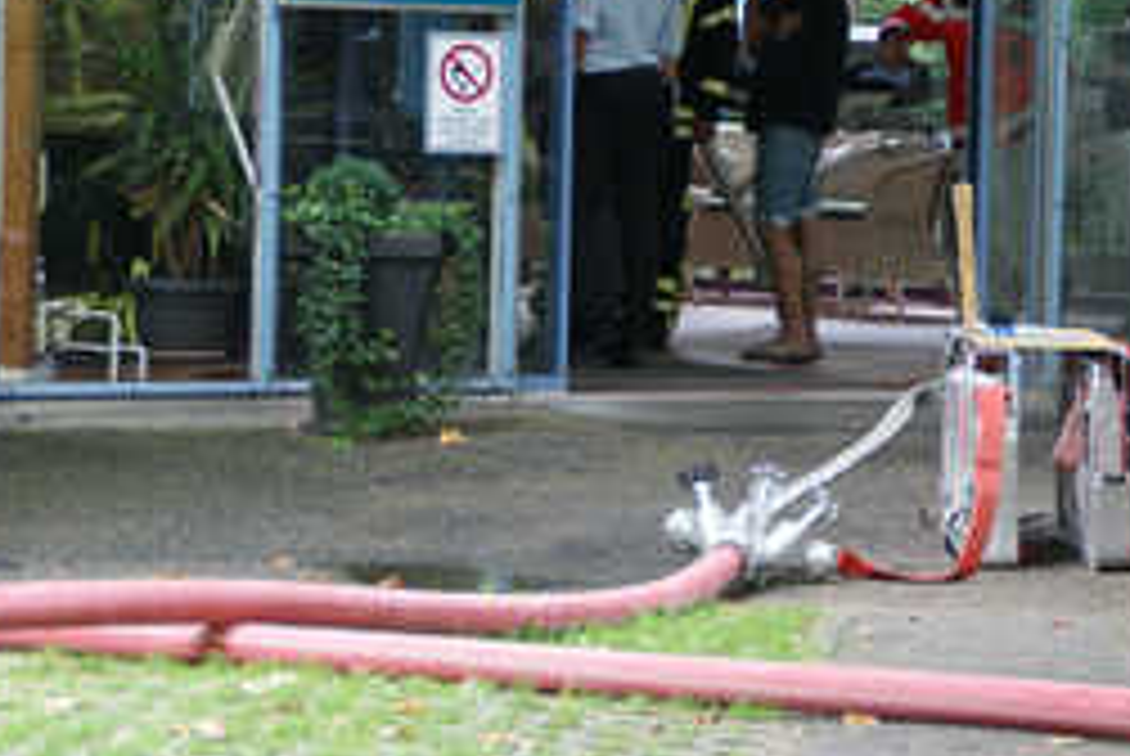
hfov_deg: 11.5
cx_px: 873
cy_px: 171
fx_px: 5619
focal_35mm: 179
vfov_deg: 7.7
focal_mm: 75
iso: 400
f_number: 5.6
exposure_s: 1/40
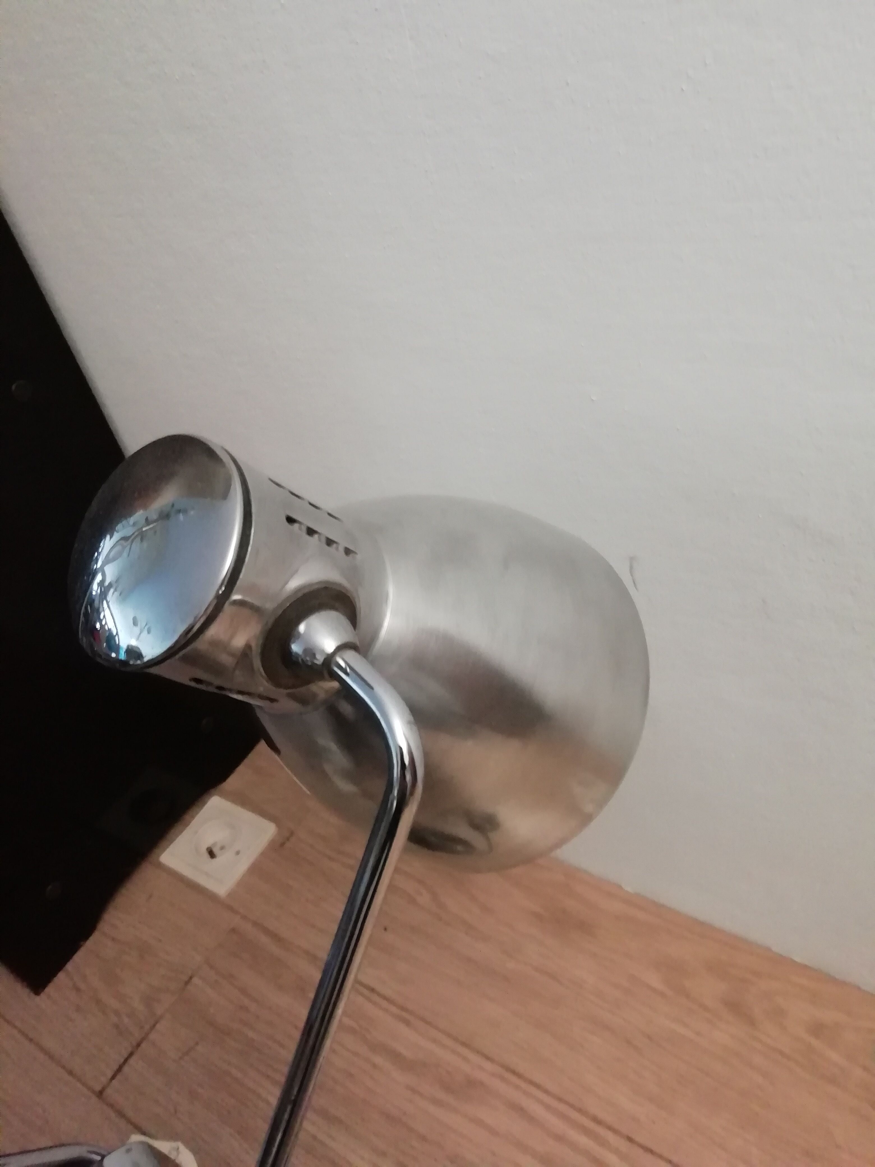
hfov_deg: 53.1
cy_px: 584
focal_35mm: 26
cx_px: 438
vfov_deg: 67.3
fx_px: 876
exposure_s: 1/16.7
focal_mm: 3.46
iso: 400
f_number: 2.2
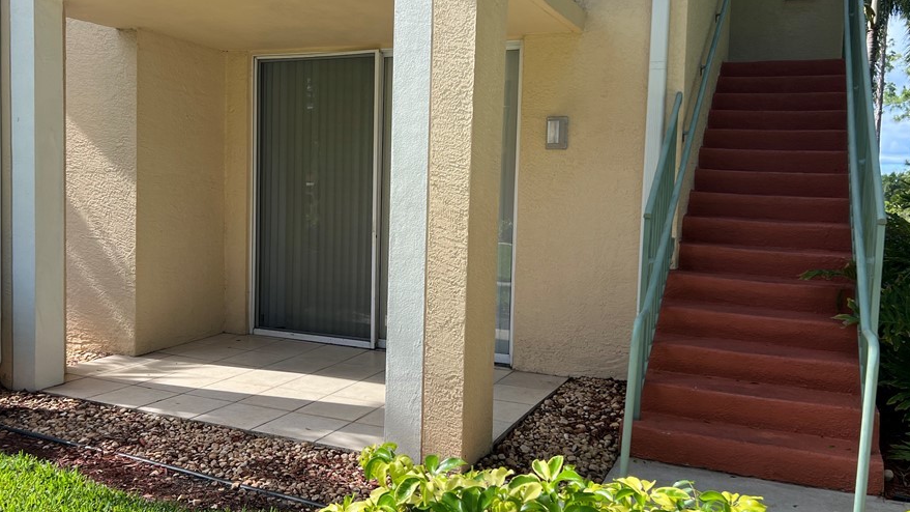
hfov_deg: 59.4
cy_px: 247
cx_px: 418
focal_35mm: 33
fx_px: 796
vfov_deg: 35.6
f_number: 1.5
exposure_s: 1/1597
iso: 50
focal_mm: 5.7
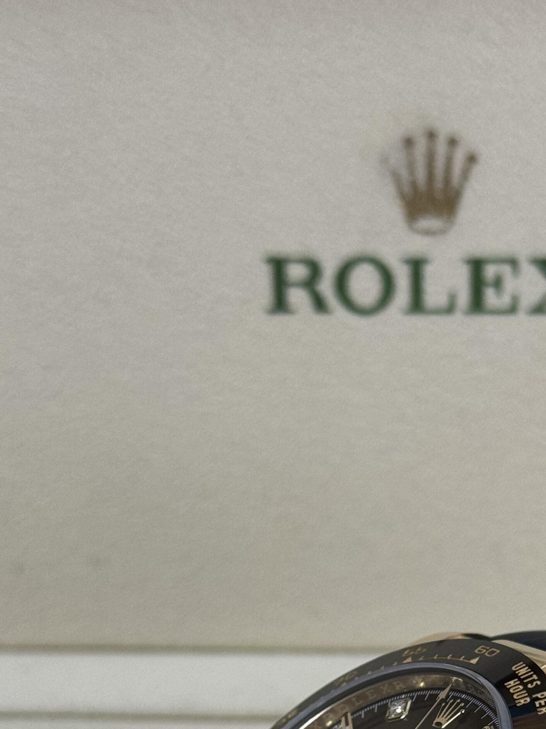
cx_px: 455
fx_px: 2166
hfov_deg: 14.3
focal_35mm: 103
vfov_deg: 18.7
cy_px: 683
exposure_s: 1/60
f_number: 1.78
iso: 200
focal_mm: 6.76
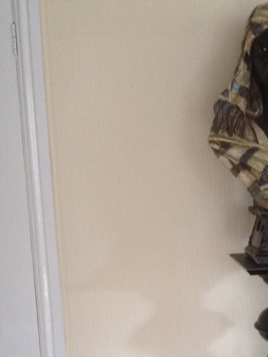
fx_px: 753
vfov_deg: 25.9
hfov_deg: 19.5
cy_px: 314
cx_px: 276
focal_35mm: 73
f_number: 2.4
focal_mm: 4.28
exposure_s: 1/20
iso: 250
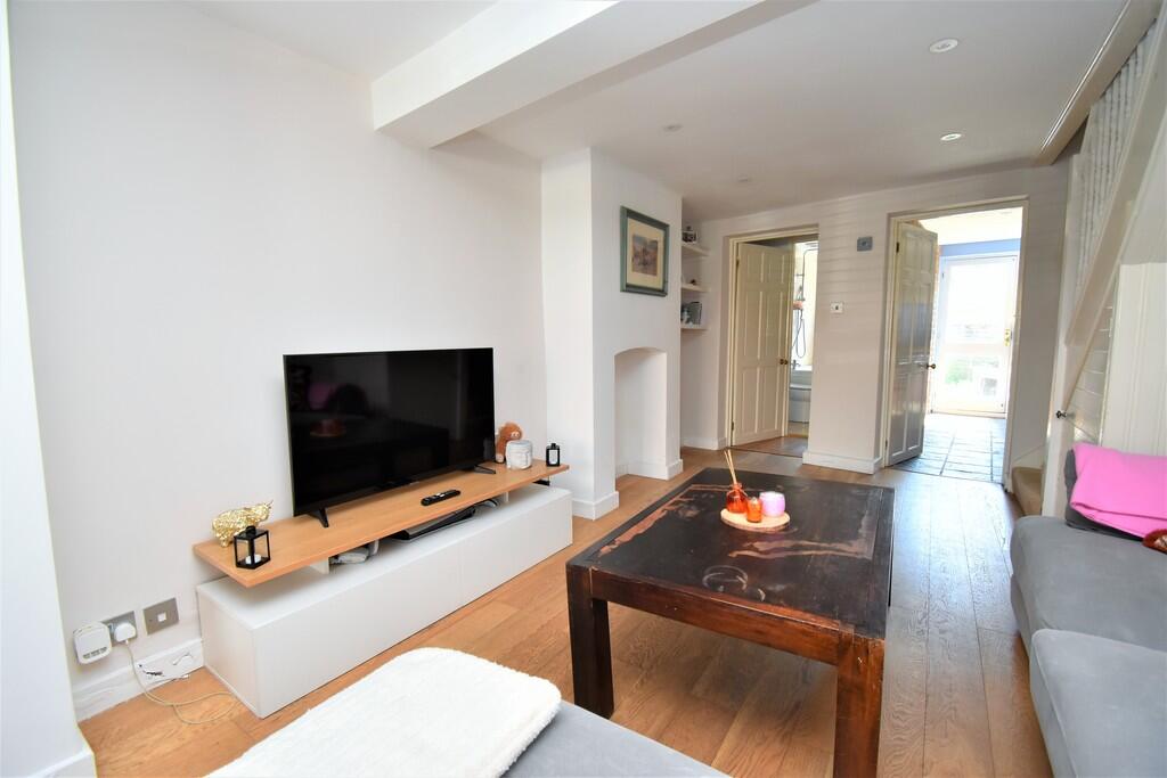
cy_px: 389
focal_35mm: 15
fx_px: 486
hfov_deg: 100.4
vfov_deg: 77.3
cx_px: 584
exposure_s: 1/80
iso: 800
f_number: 4.5
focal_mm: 10
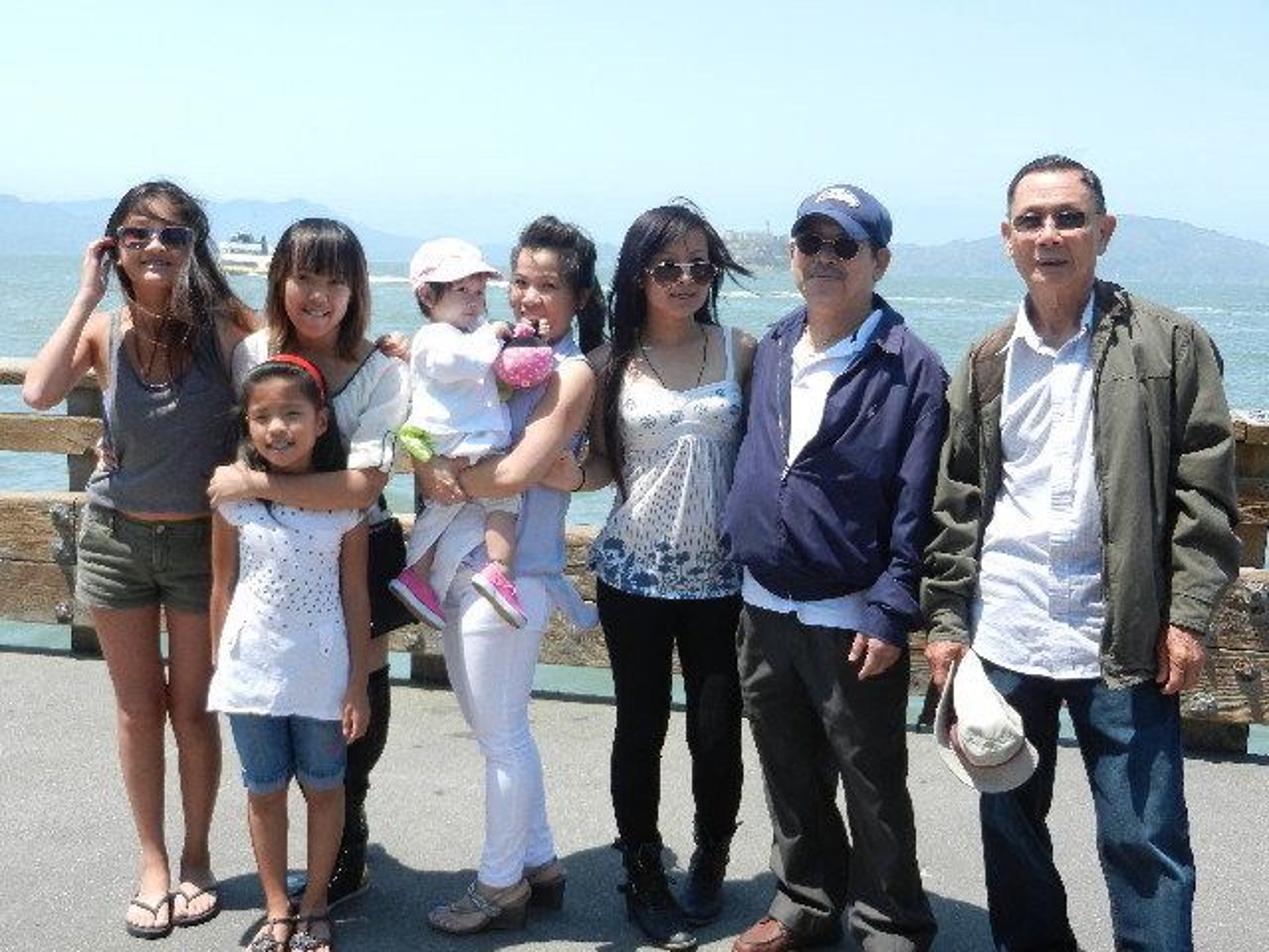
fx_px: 1393
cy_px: 476
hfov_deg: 49.0
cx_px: 634
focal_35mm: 38
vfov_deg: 37.7
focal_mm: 6.9
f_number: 4
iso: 160
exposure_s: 1/800
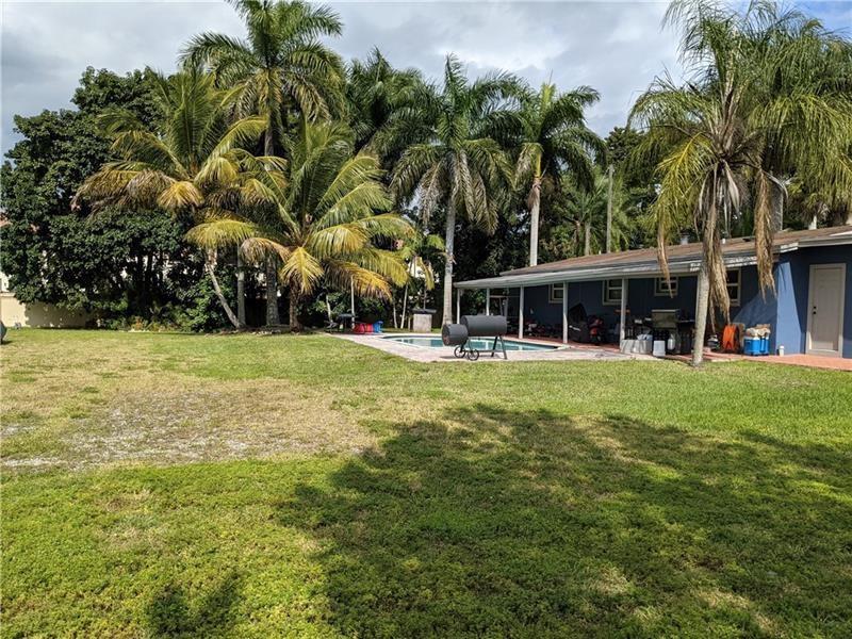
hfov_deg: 65.3
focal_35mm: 27
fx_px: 665
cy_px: 320
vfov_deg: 51.4
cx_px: 426
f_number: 1.73
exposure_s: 1/5882
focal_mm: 4.38
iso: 81
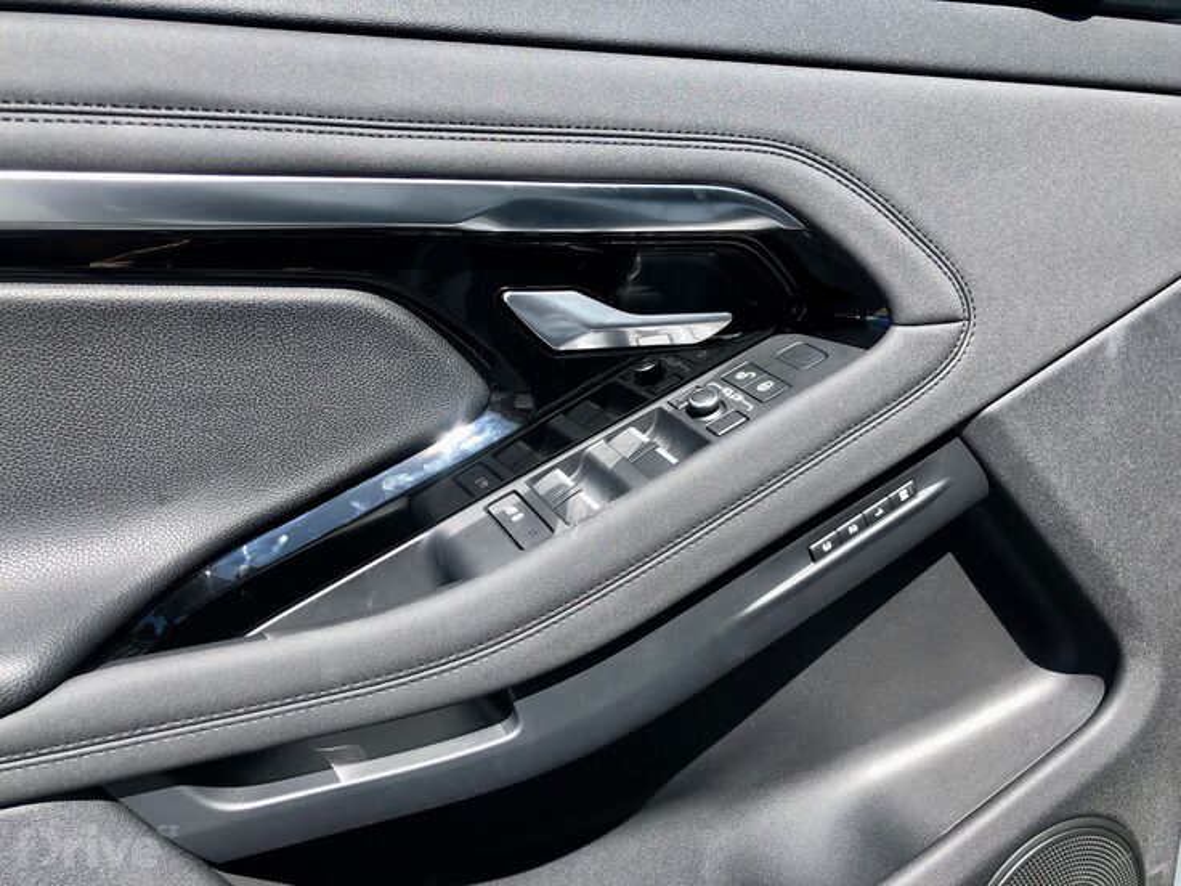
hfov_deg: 63.4
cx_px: 590
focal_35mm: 28
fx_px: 955
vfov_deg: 49.7
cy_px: 443
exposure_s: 1/419
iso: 20
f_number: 1.8
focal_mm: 4
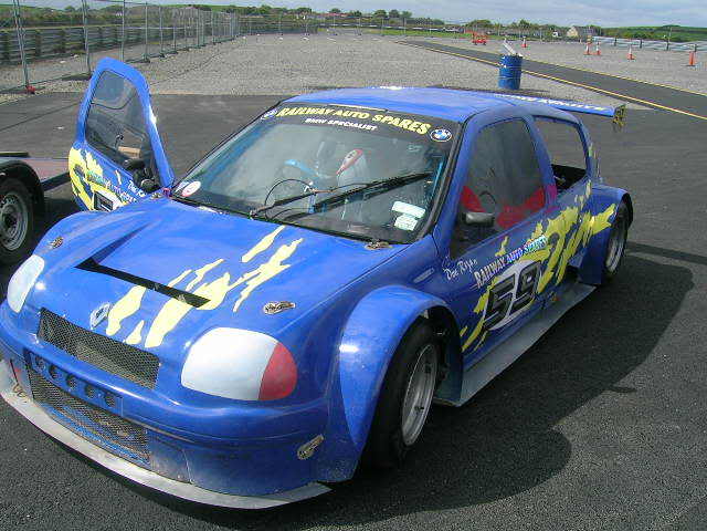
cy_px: 266
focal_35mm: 35
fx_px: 715
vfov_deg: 40.7
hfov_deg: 52.6
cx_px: 354
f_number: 4.8
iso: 50
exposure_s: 1/432
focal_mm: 5.4
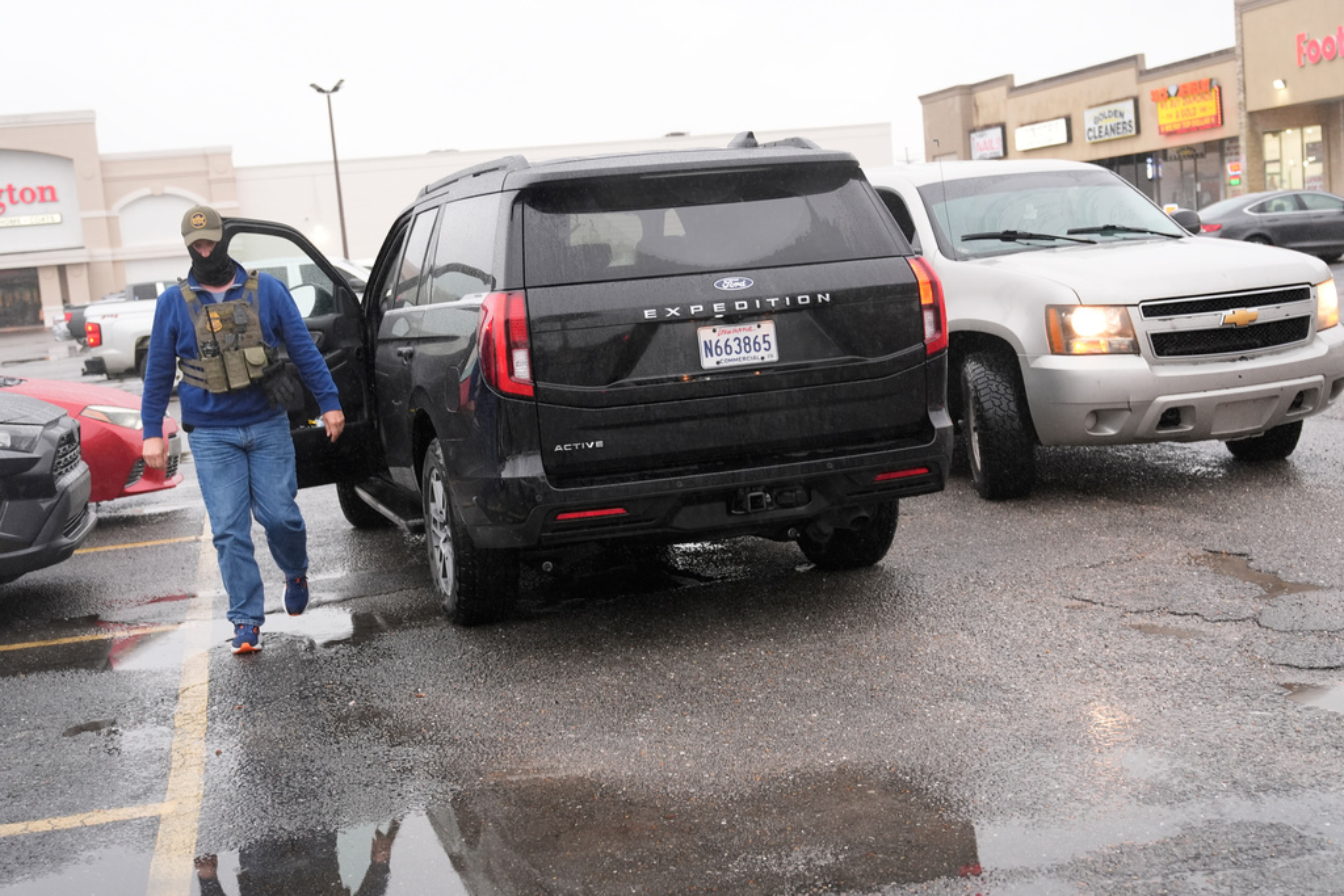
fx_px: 1568
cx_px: 672
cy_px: 448
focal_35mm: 42
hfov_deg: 46.4
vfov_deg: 31.9
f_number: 3.2
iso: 1250
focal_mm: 42
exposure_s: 1/250
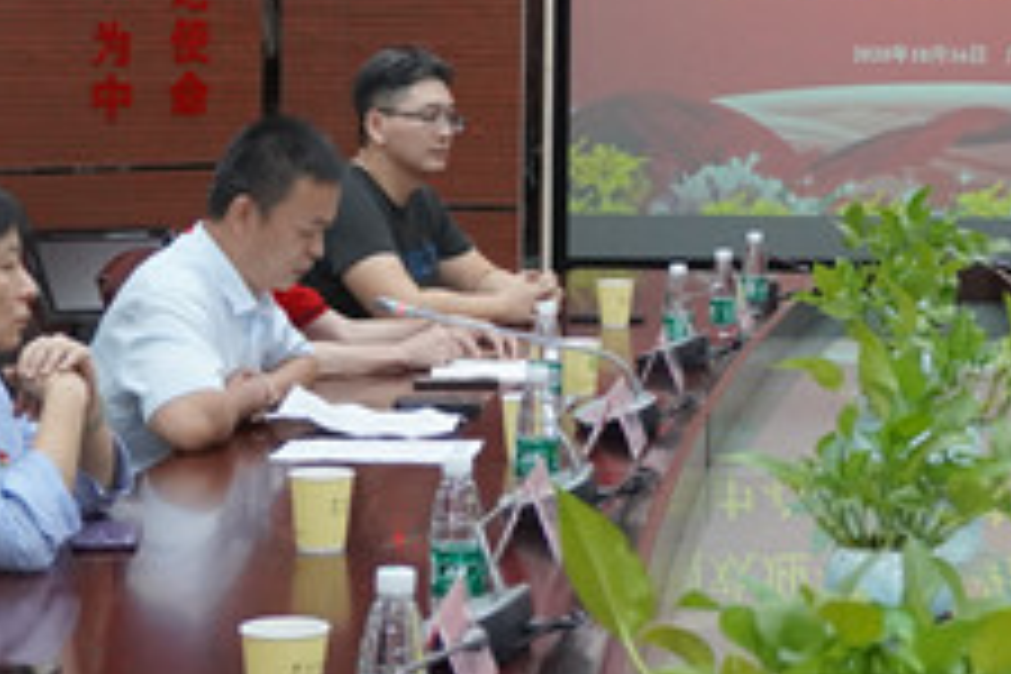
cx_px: 836
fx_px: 2920
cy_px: 36
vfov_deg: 13.0
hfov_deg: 19.4
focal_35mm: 104
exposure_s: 1/160
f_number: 4.5
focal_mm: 26
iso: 2500
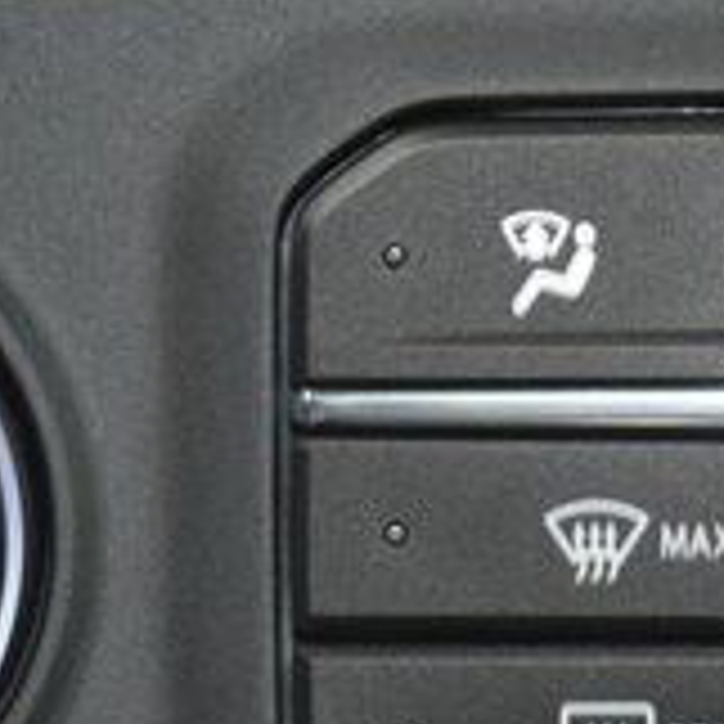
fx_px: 13417
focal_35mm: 567
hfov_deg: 3.1
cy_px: 344
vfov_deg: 3.1
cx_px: 971
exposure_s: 1/25
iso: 2200
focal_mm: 70
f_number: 4.5
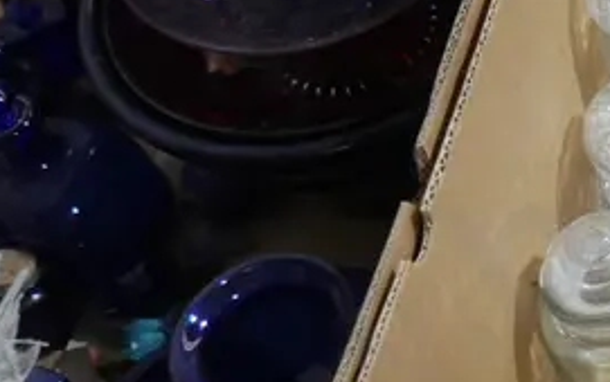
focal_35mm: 112
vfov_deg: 11.5
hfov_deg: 16.5
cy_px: -80
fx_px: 1864
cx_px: 986
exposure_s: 1/60
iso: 1000
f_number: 3.5
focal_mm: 14
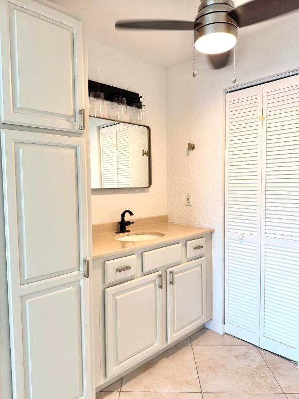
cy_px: 200
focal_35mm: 24
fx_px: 276
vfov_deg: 71.6
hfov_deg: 56.8
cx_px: 150
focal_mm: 6.76
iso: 100
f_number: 1.78
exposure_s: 1/120
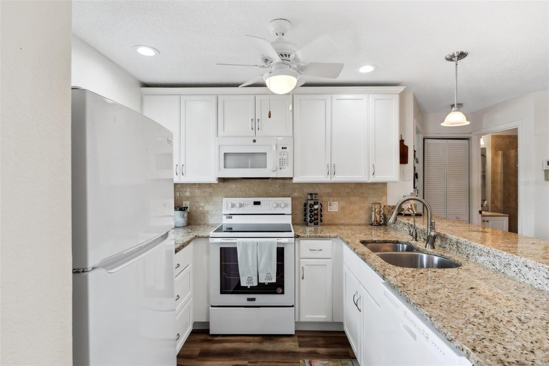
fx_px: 274
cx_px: 274
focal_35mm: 18
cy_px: 183
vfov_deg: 67.4
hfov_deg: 90.0
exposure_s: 1/30
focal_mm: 12
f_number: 8
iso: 160
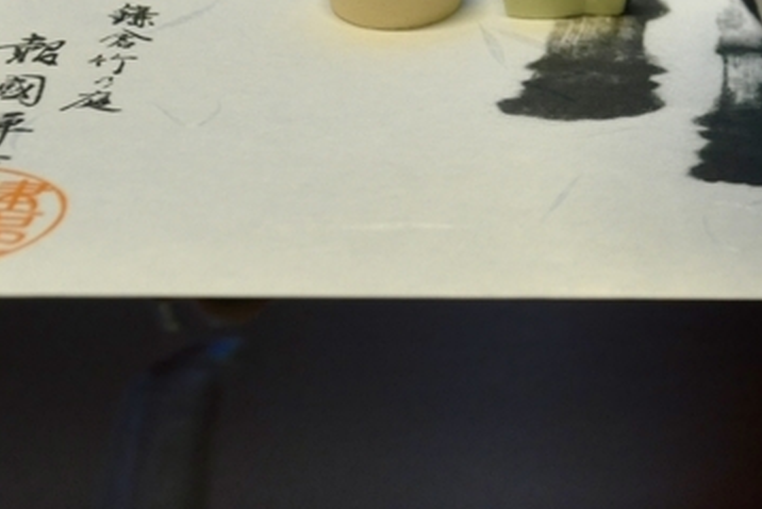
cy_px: -321
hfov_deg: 11.6
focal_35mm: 176
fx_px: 3720
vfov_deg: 7.6
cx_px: 790
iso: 800
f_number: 4.5
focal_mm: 35
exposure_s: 1/40
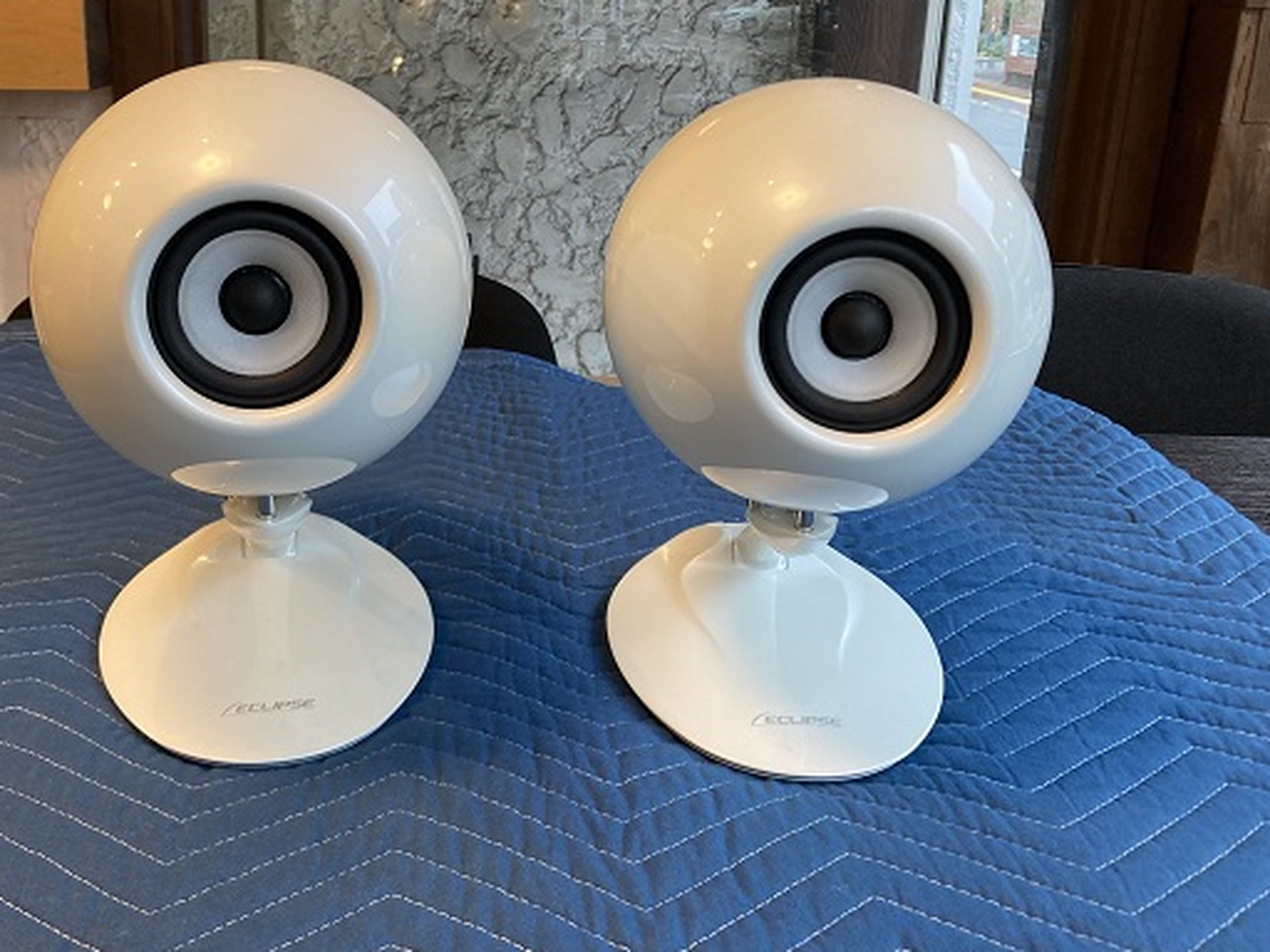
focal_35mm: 35
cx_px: 504
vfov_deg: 40.5
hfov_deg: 52.2
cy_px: 364
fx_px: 1284
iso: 100
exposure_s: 1/60
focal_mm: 3.99
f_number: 1.8
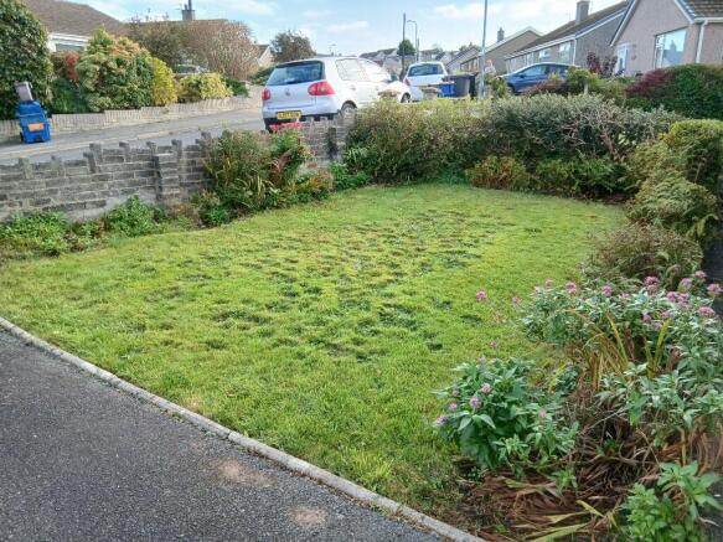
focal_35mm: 26
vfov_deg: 53.0
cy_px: 271
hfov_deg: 67.3
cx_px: 362
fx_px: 543
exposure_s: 1/100
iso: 32
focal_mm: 3.98
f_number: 1.8
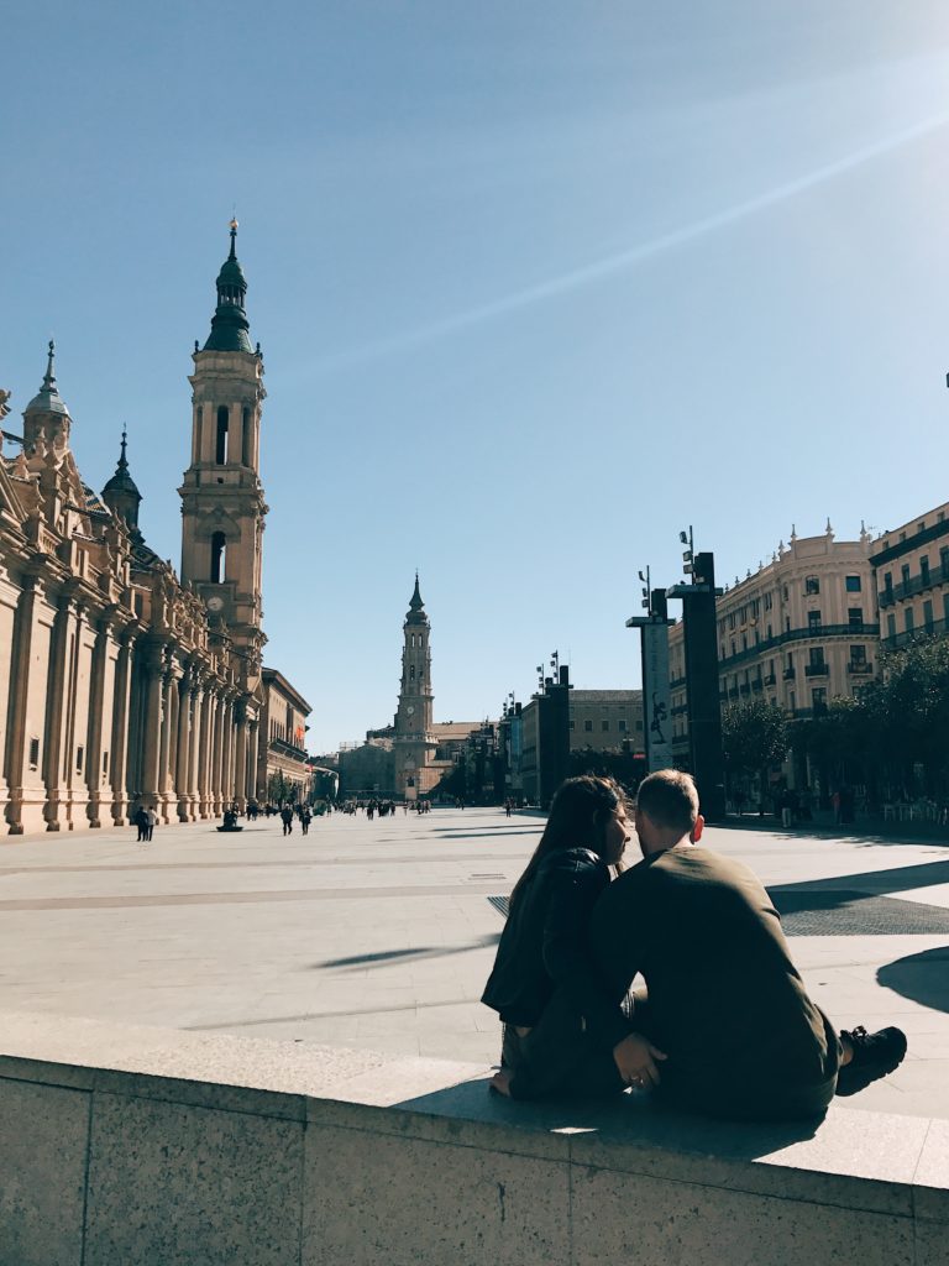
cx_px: 474
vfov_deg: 63.4
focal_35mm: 28
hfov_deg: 49.7
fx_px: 1023
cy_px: 633
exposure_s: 1/4167
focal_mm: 3.99
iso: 20
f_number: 1.8
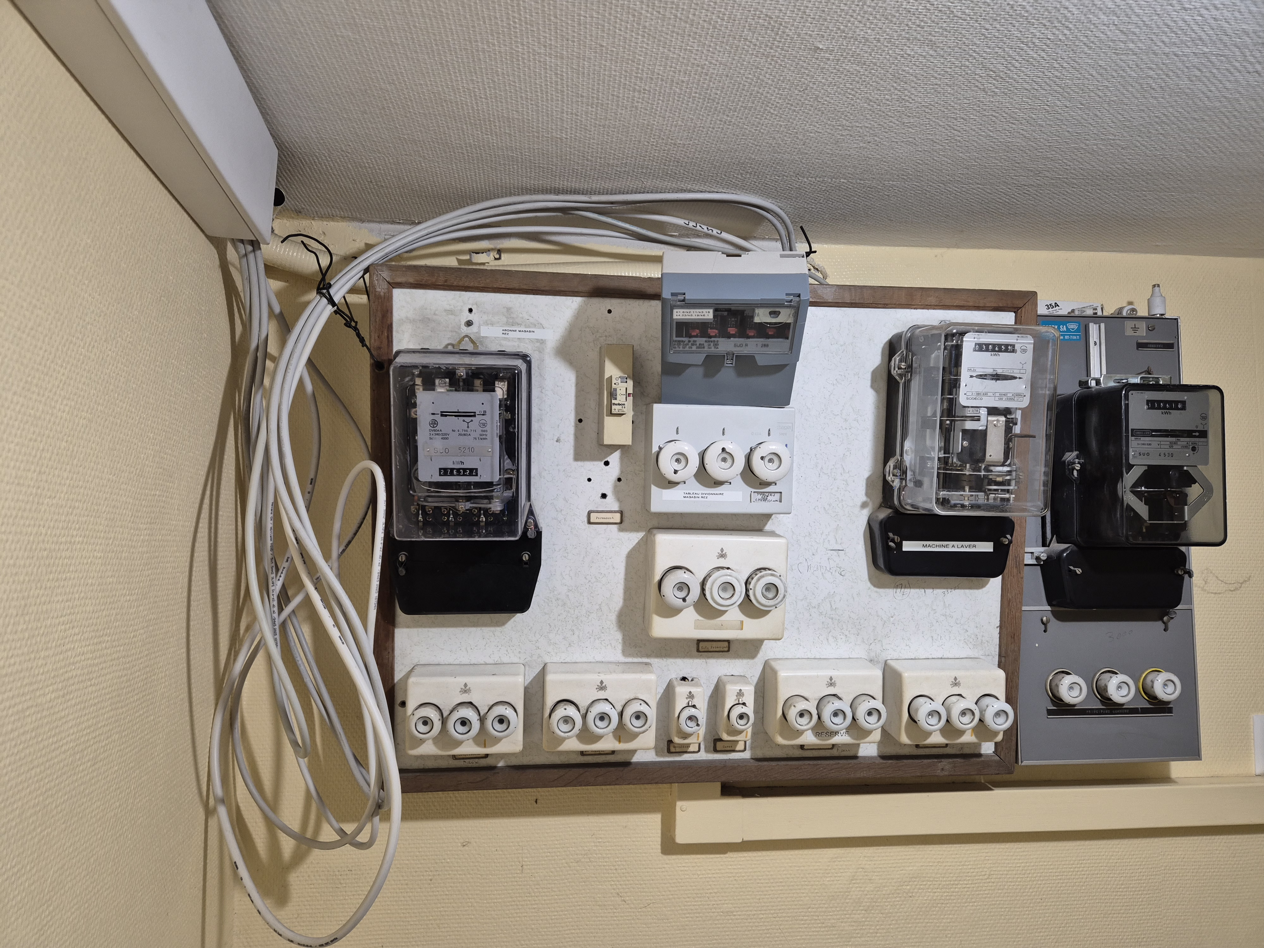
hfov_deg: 73.9
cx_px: 632
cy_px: 474
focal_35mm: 23
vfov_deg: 58.9
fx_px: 840
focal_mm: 5.4
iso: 200
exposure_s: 1/50
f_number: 1.8
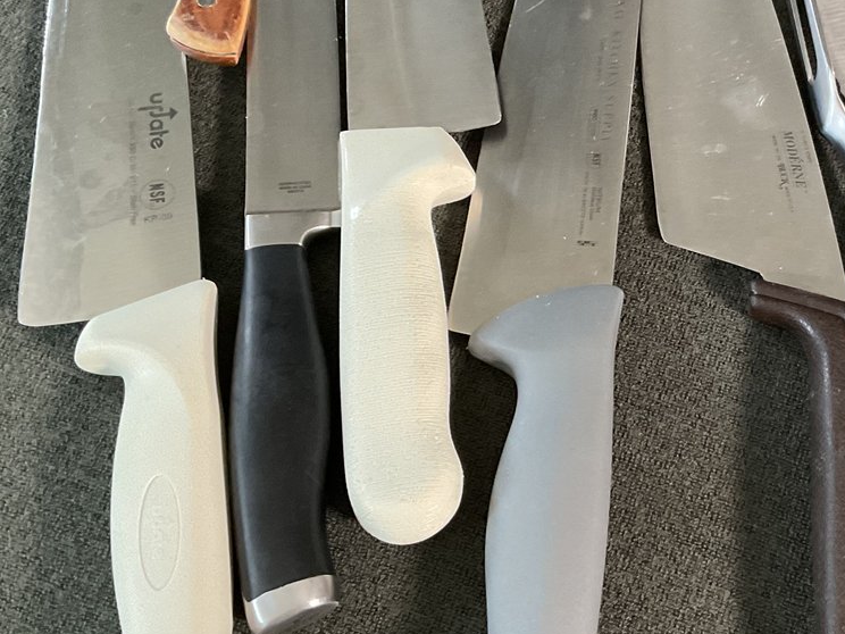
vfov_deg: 24.7
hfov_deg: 31.9
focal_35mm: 59
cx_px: 659
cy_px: 222
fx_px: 1440
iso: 200
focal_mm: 3
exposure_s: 1/60
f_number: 1.8
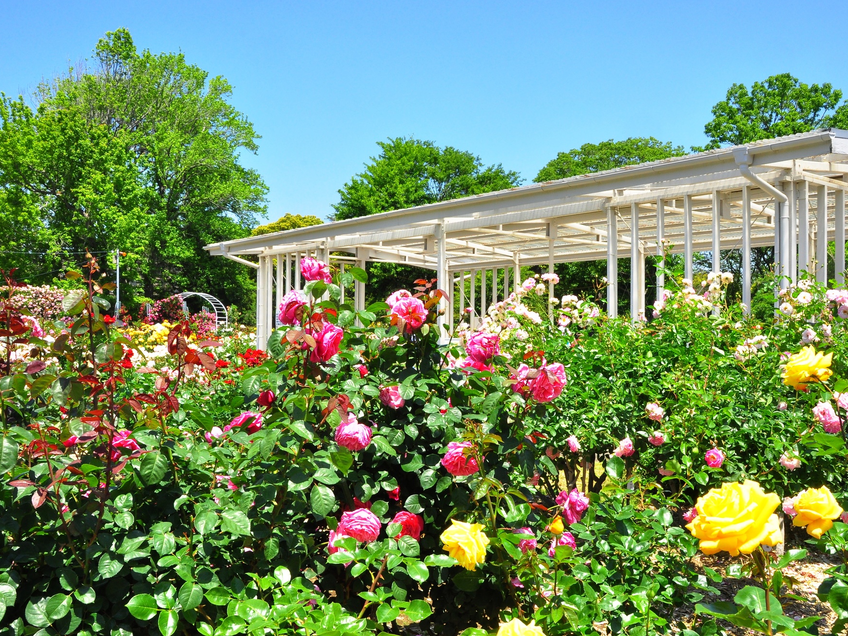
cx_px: 438
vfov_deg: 39.6
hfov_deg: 51.4
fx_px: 882
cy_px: 317
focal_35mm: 36
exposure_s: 1/100
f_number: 18
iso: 400
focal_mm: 22
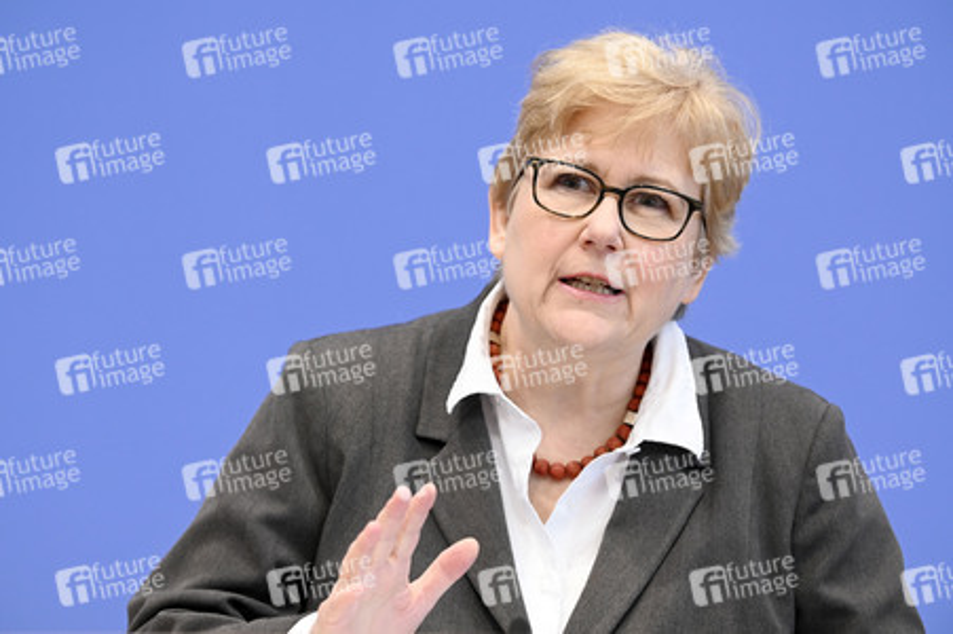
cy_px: 317
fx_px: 3439
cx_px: 476
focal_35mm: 130
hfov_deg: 15.8
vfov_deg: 10.5
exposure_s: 1/400
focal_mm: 130
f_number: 4.5
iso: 2500
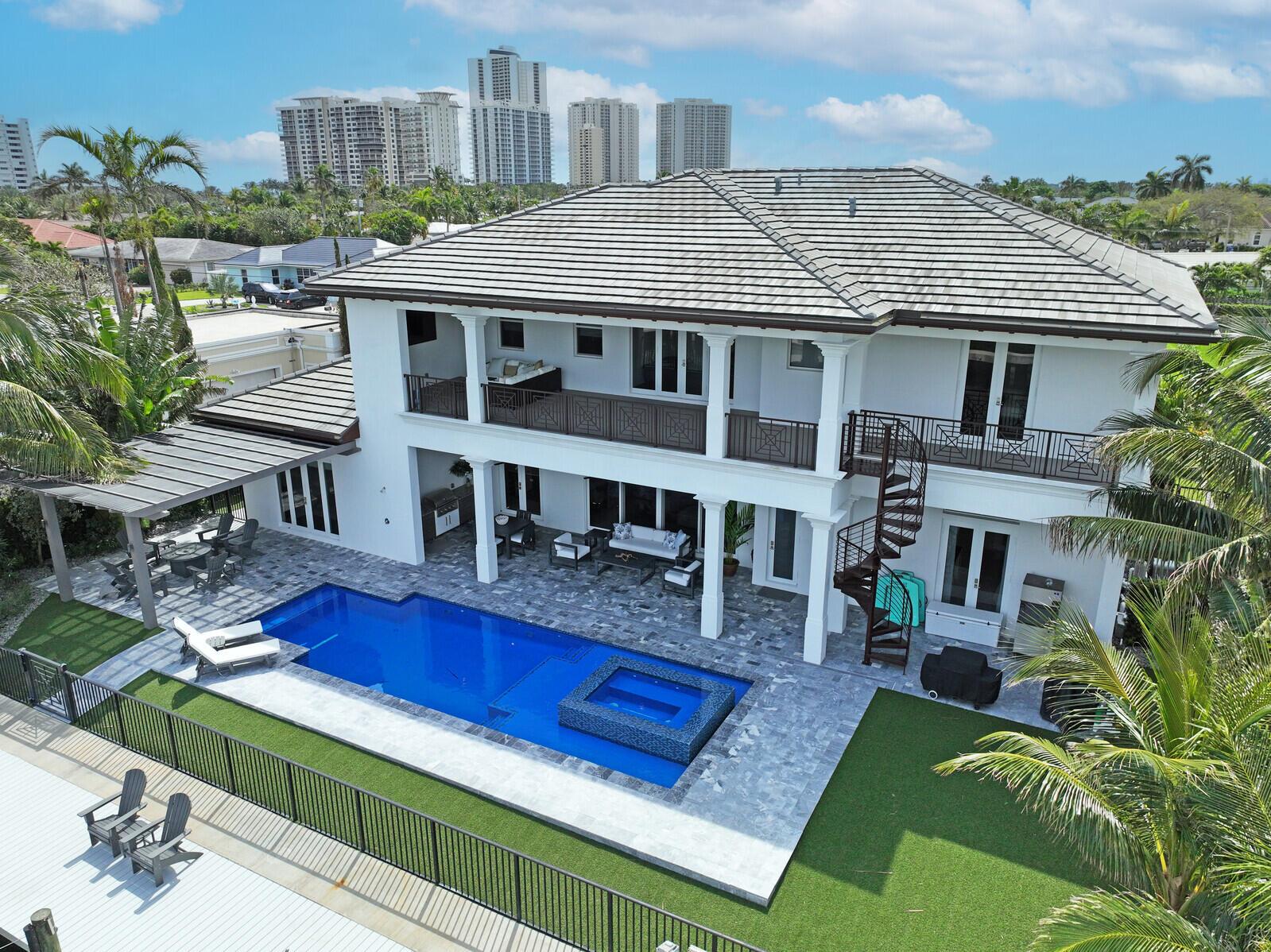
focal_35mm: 24
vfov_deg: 56.8
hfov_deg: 71.6
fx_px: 881
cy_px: 476
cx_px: 636
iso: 170
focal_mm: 12.29
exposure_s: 1/400
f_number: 2.8
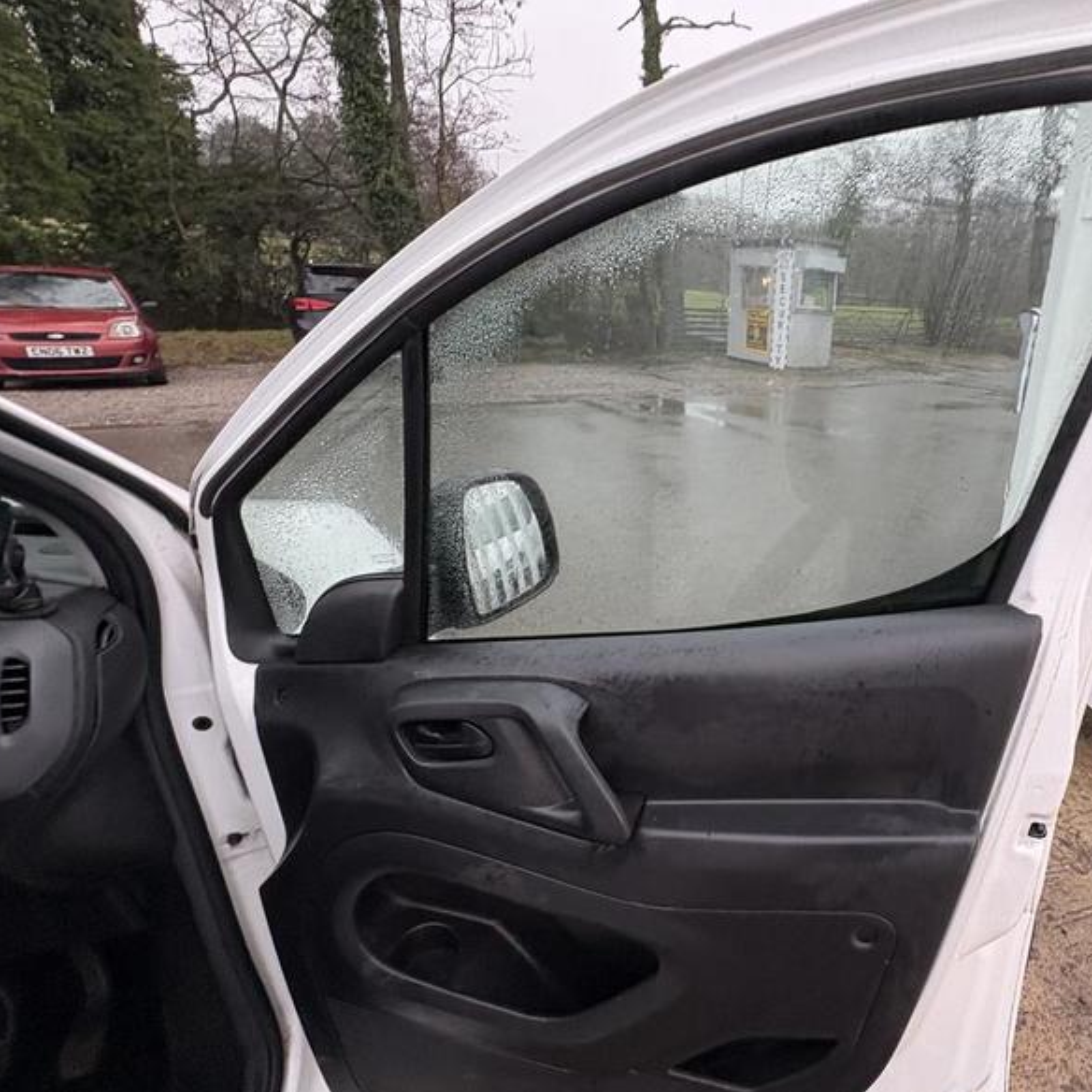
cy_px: 567
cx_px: 791
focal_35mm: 19
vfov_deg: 77.6
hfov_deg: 73.3
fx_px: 678
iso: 250
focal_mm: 2.22
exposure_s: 1/73
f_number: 2.2
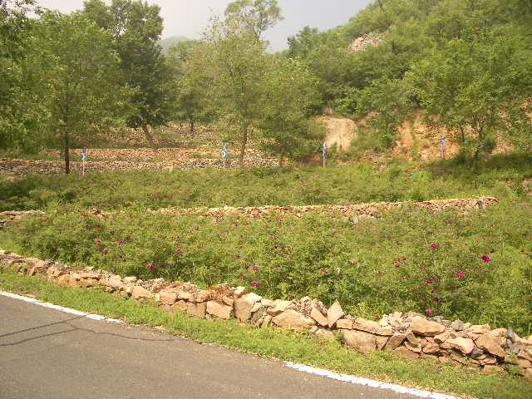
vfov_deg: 40.7
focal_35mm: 35
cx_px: 266
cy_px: 200
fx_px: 538
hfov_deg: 52.6
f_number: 4.3
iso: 50
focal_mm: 5.8
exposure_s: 1/320
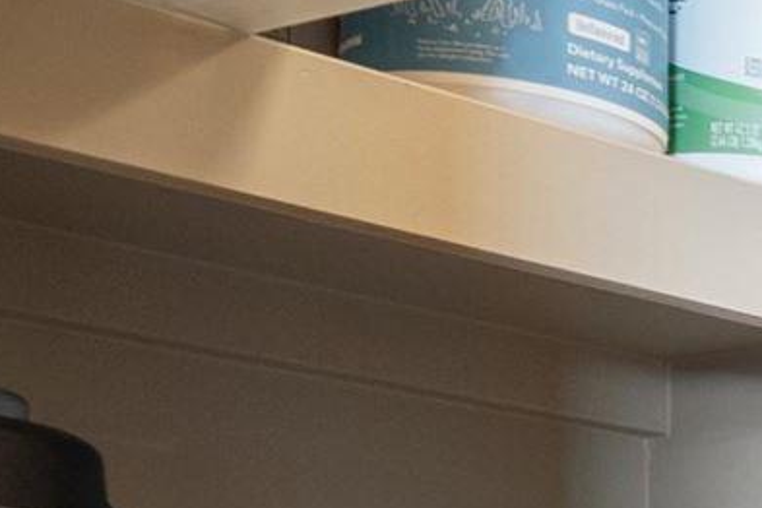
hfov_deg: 11.6
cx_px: 2096
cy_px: 925
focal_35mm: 125
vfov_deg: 10.3
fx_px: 2646
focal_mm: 16
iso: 320
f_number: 8
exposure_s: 1.6
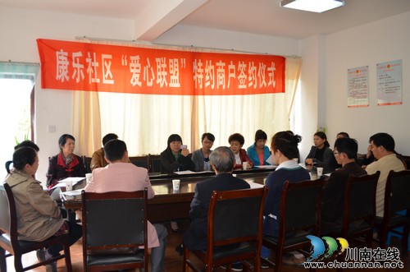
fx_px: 375
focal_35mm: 33
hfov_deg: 57.3
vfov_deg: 39.8
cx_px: 205
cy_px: 136
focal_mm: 22
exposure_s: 1/60
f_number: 3.8
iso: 400
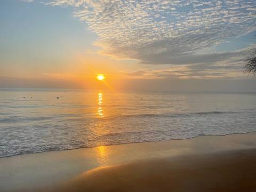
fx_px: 192
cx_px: 128
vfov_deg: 53.1
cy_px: 96
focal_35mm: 26
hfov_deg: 67.3
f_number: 1.6
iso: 32
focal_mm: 4.2
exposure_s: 1/2681
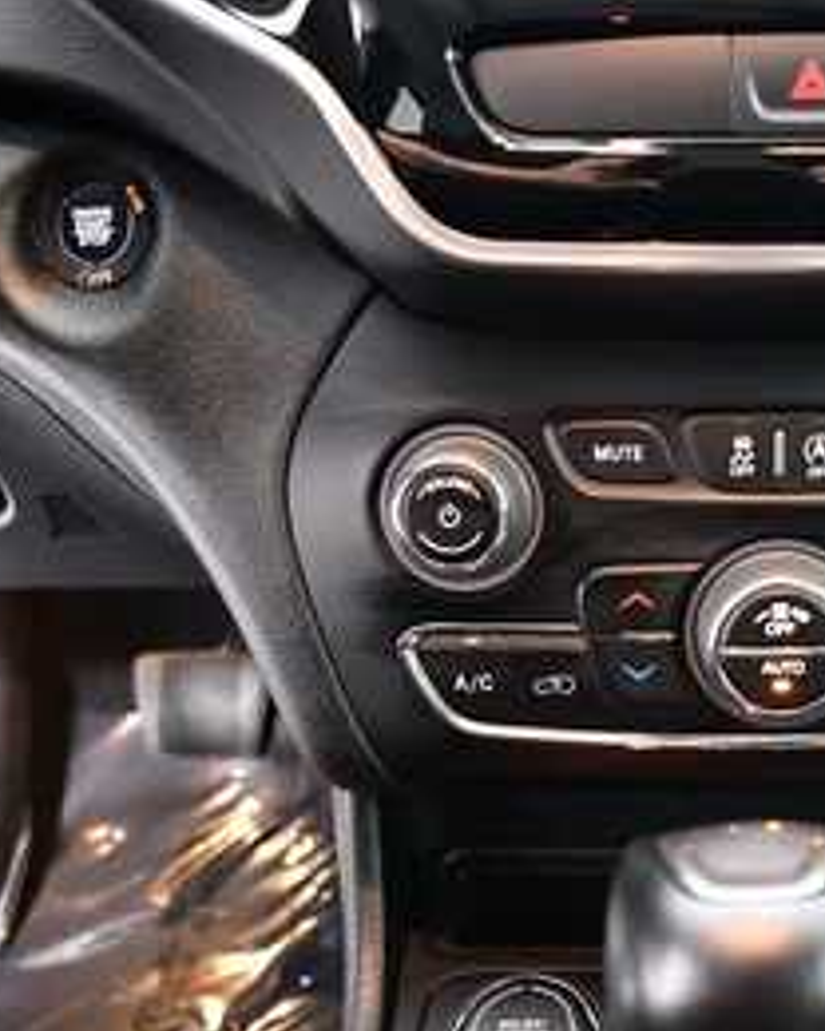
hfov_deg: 36.1
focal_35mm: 39
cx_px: 730
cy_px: 521
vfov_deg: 46.8
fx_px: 1190
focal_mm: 18
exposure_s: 1/50
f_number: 3.5
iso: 12800
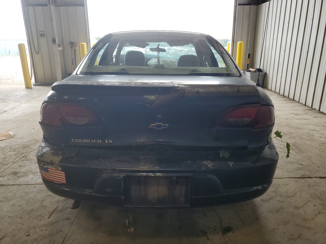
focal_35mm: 26
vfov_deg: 53.1
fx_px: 245
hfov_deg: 67.3
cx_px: 163
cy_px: 122
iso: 50
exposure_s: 1/270
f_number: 1.5
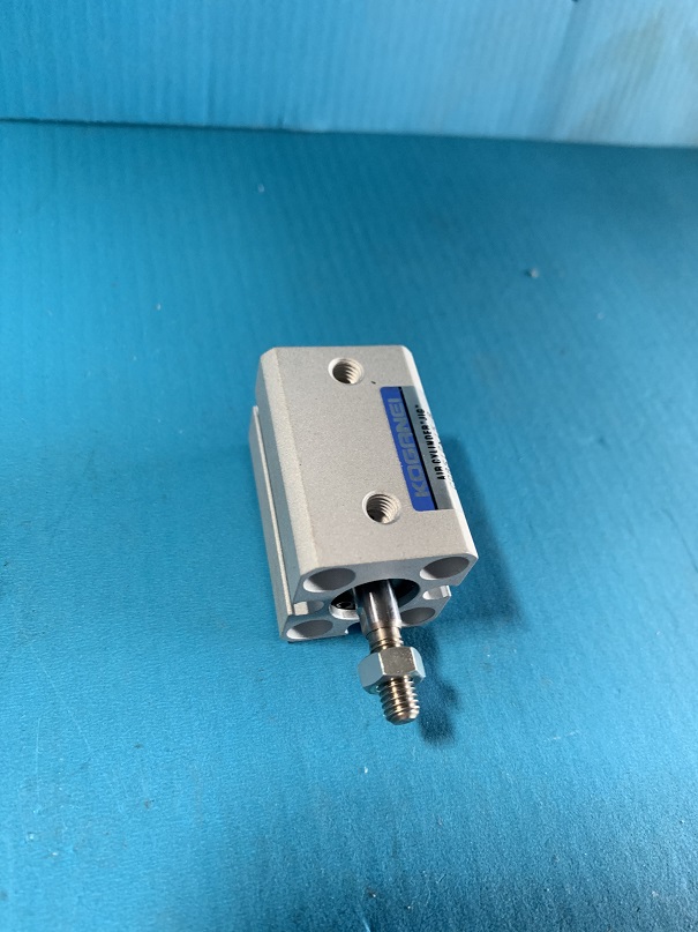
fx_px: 699
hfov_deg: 53.1
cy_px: 466
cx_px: 349
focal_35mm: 26
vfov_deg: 67.3
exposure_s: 1/60
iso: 160
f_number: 1.8
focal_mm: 4.25
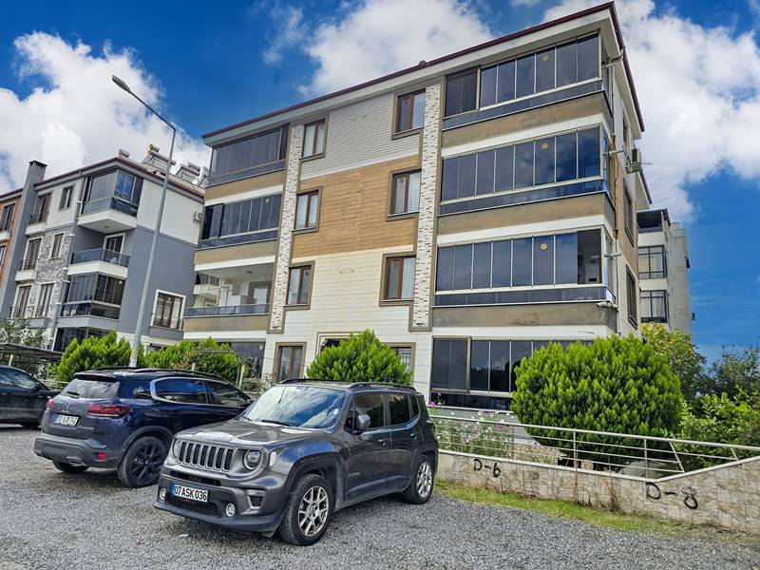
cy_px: 285
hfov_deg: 73.9
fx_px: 505
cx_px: 380
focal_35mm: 23
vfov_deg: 58.9
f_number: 1.7
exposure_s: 1/1650
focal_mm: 6.3
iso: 12
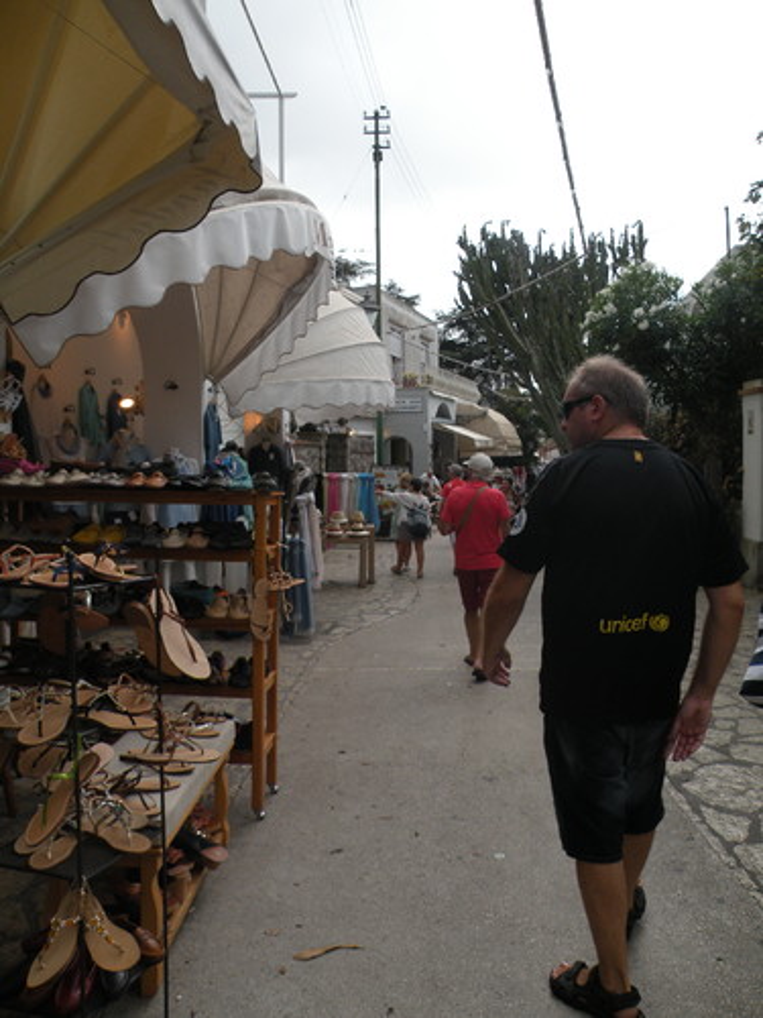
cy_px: 509
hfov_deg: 51.4
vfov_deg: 65.3
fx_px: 794
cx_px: 382
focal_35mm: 27
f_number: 2.8
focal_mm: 4.7
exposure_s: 1/498
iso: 64
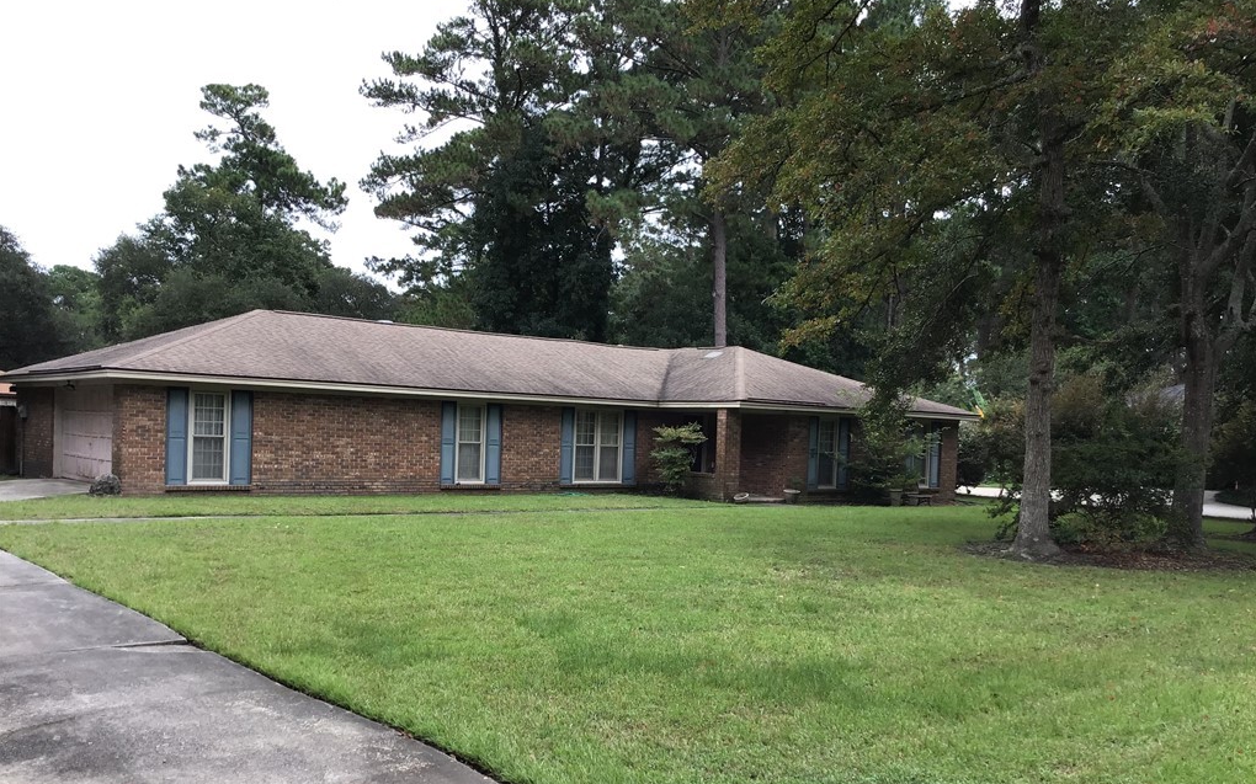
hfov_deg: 58.2
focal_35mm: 33
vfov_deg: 38.2
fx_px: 1129
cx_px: 628
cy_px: 459
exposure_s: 1/302
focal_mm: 3.3
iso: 25
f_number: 2.4
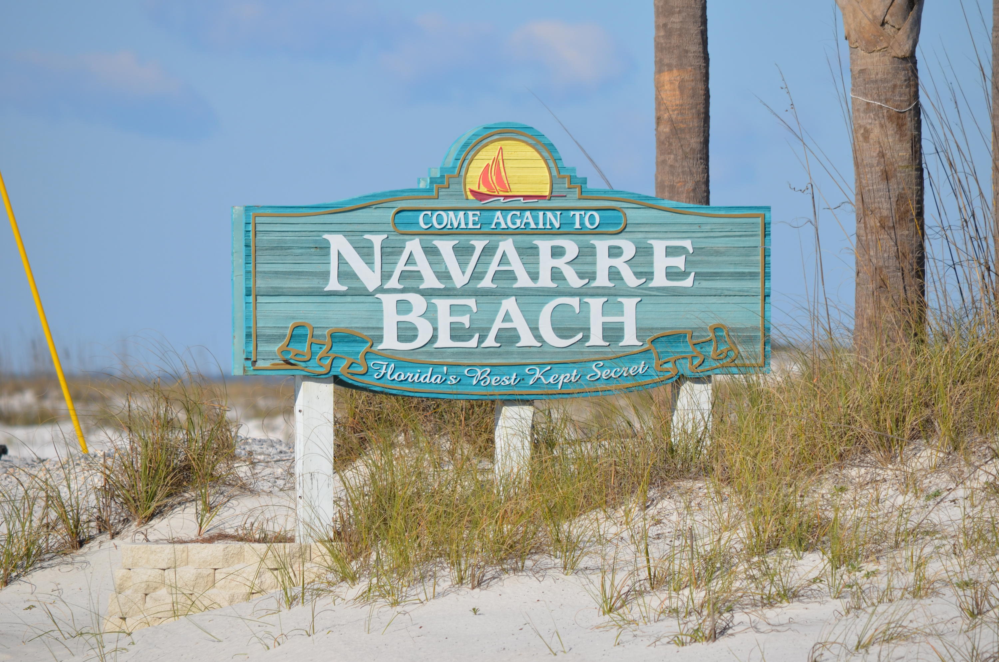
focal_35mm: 450
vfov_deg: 3.0
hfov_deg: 4.6
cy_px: 331
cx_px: 500
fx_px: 12462
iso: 180
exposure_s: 1/1000
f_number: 8
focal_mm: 300
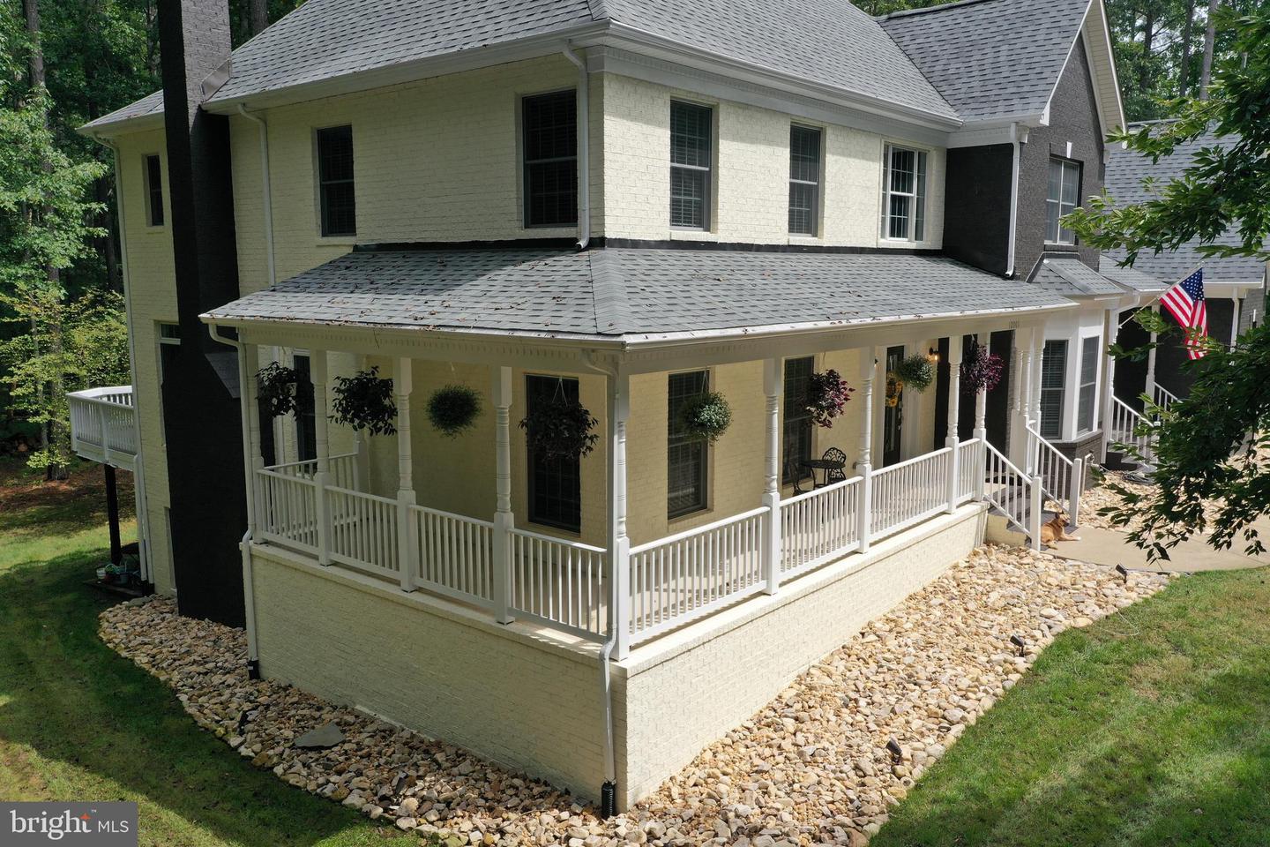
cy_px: 424
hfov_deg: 65.5
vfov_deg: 46.4
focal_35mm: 28
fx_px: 988
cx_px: 635
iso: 100
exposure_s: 1/320
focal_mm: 10.26
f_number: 5.6
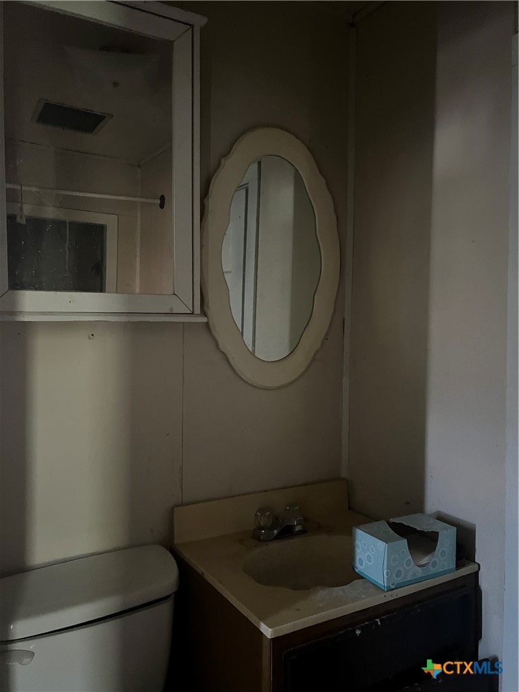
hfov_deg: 53.1
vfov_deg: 67.3
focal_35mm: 26
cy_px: 346
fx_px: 520
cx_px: 260
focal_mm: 5.7
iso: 1000
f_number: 1.5
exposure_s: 1/29
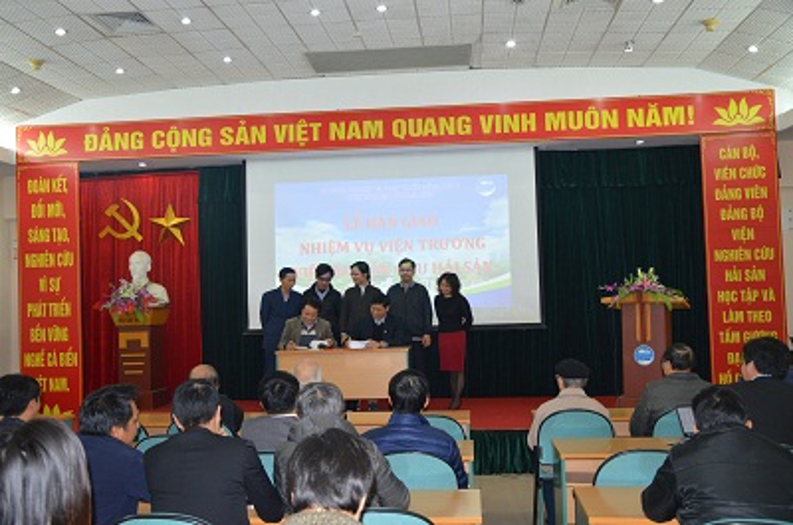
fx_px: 791
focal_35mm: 36
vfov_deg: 36.7
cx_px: 396
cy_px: 262
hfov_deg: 53.2
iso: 720
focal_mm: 24
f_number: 3.8
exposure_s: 1/60
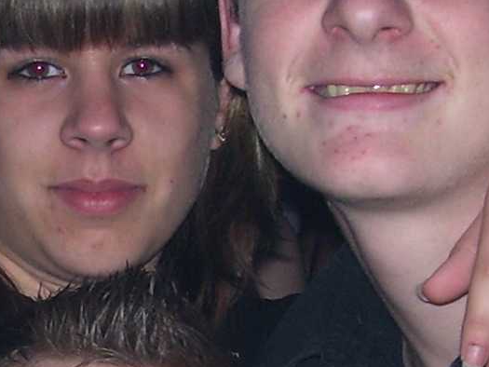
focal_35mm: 158
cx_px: 51
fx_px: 2232
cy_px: 430
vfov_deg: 9.3
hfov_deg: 12.4
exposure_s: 1/60
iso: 80
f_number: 2.7
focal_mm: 6
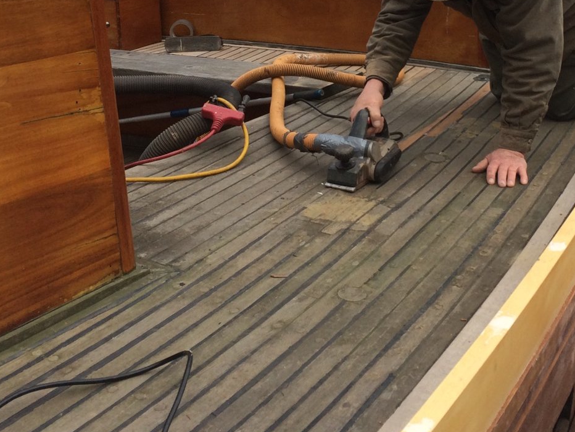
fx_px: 930
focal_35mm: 56
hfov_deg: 34.2
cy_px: 83
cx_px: 363
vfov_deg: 25.6
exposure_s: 1/892
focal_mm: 4.15
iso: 32
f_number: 2.2
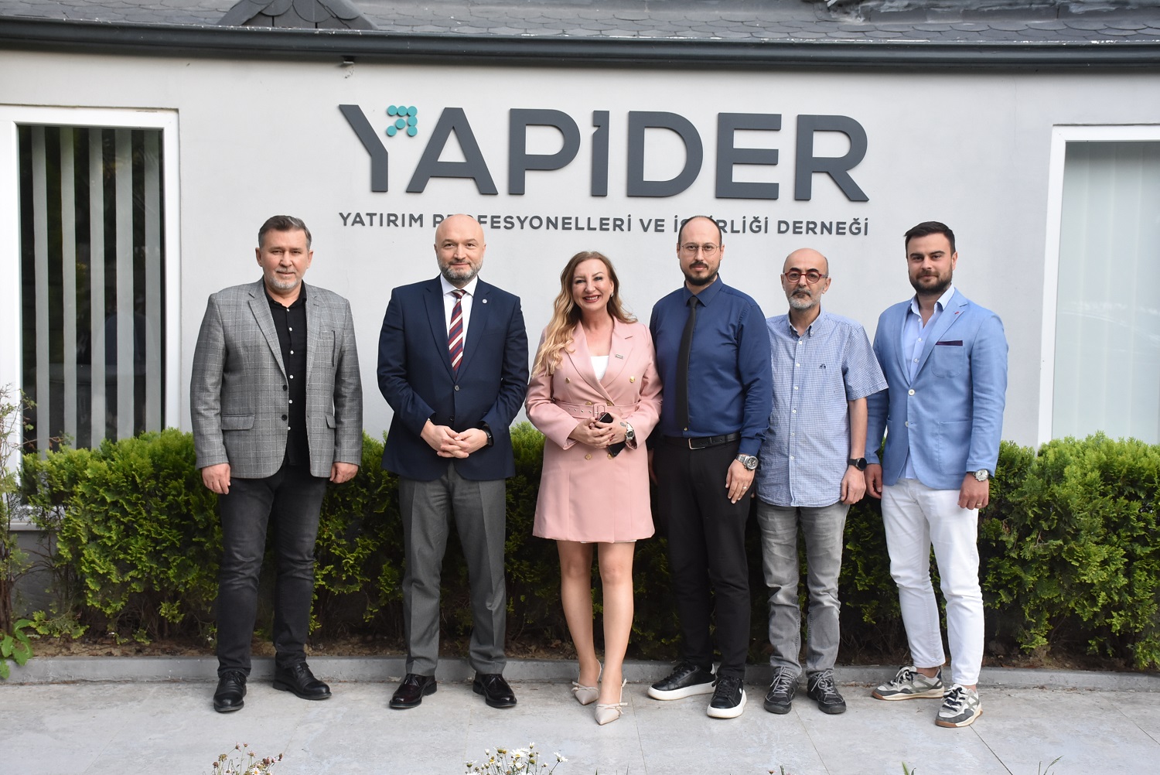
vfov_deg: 26.5
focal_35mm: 51
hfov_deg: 38.9
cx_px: 580
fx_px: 1644
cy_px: 388
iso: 800
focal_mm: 34
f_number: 6.3
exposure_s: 1/160
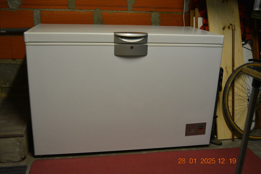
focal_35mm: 36
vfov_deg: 36.9
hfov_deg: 53.1
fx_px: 261
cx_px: 130
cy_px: 87
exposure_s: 1/60
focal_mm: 24
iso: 800
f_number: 4
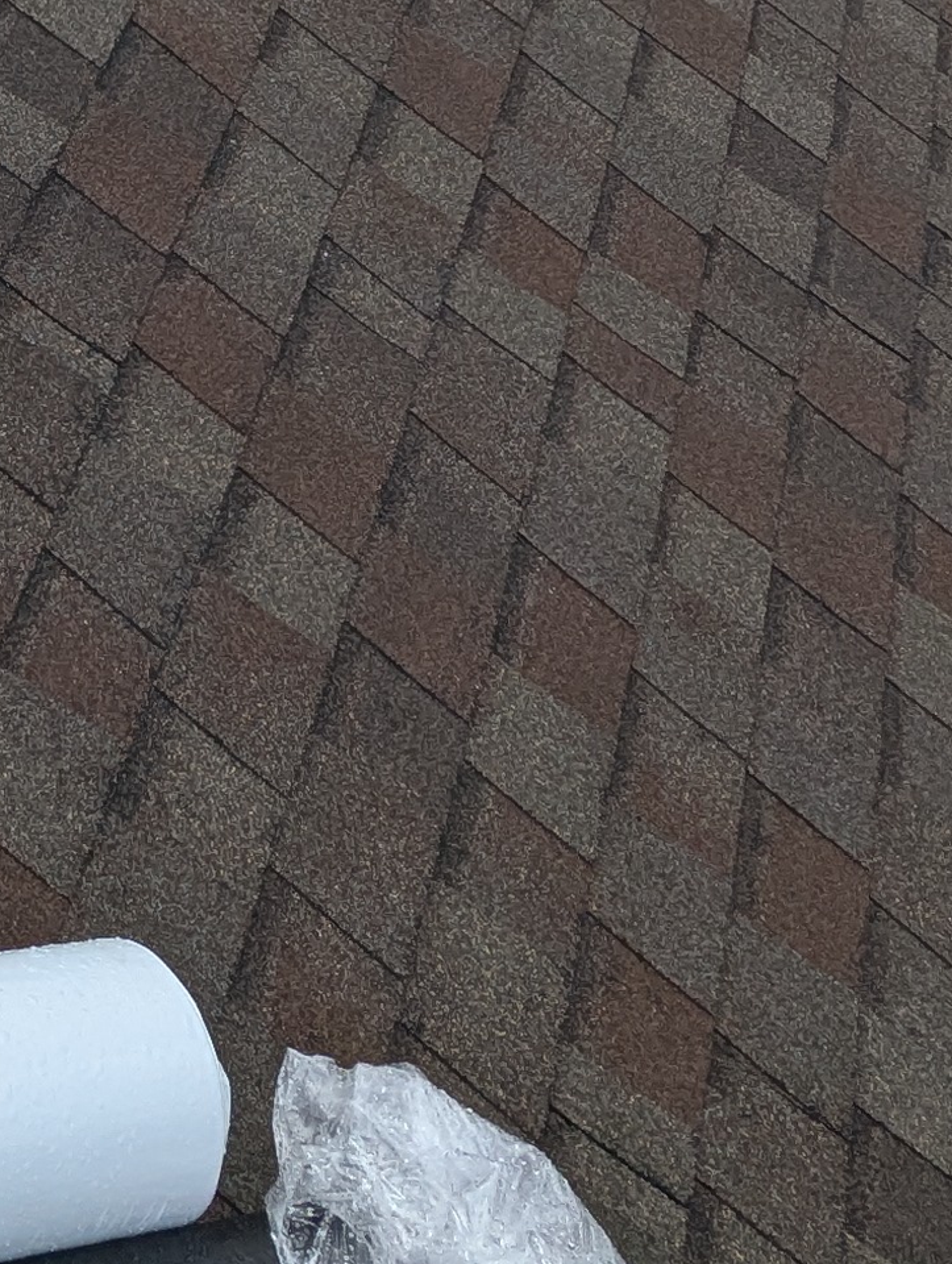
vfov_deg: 24.7
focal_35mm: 68
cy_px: -390
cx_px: -217
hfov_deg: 20.2
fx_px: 2487
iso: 49
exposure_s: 1/553
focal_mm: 2.35
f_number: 2.2
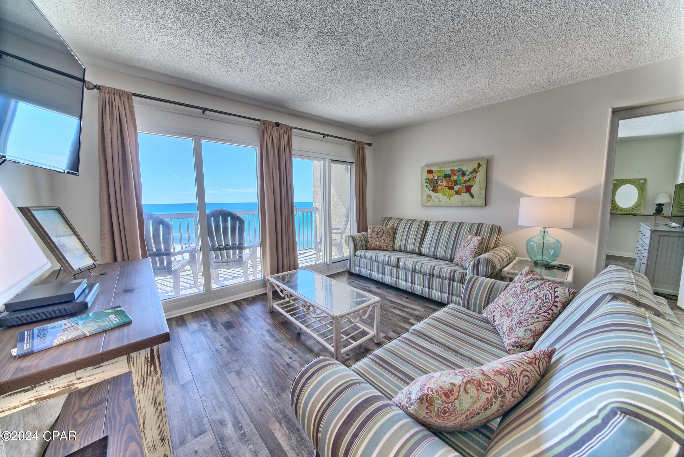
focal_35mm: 12
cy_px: 228
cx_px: 342
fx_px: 228
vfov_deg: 90.0
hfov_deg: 112.6
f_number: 9.5
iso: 800
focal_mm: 12
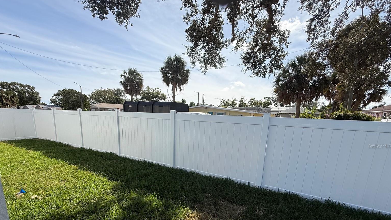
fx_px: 166
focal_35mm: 16
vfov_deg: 65.4
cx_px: 187
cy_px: 146
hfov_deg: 99.3
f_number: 2.2
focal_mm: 2.22
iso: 64
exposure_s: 1/2237
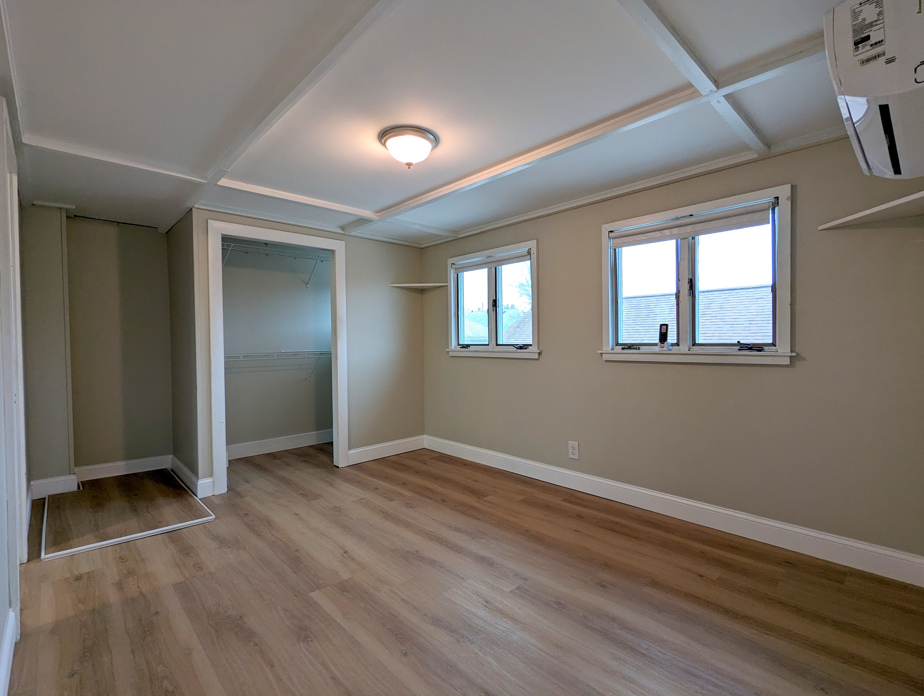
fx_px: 428
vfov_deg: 78.2
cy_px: 348
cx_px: 462
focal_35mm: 16
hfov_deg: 94.4
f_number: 2.2
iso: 62
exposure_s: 1/24
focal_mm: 2.35
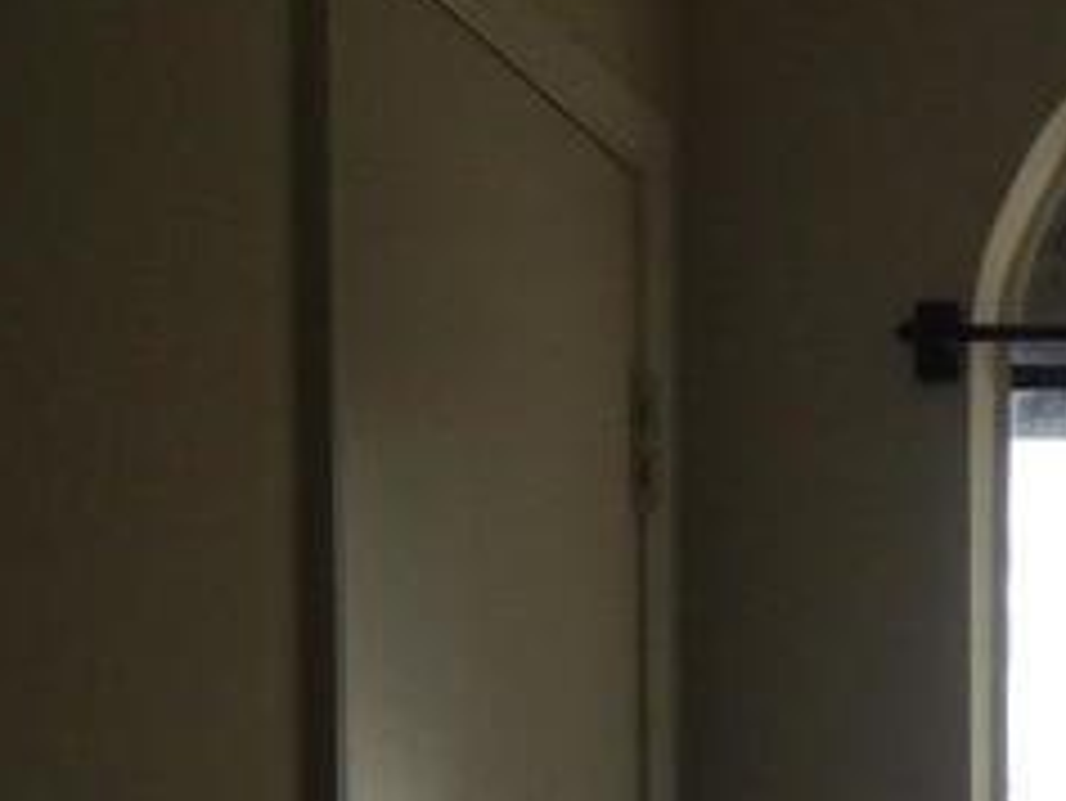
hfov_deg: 13.8
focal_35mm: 134
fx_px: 4129
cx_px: 1606
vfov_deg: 10.3
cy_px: 1557
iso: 125
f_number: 3.2
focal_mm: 5.6
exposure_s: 1/250
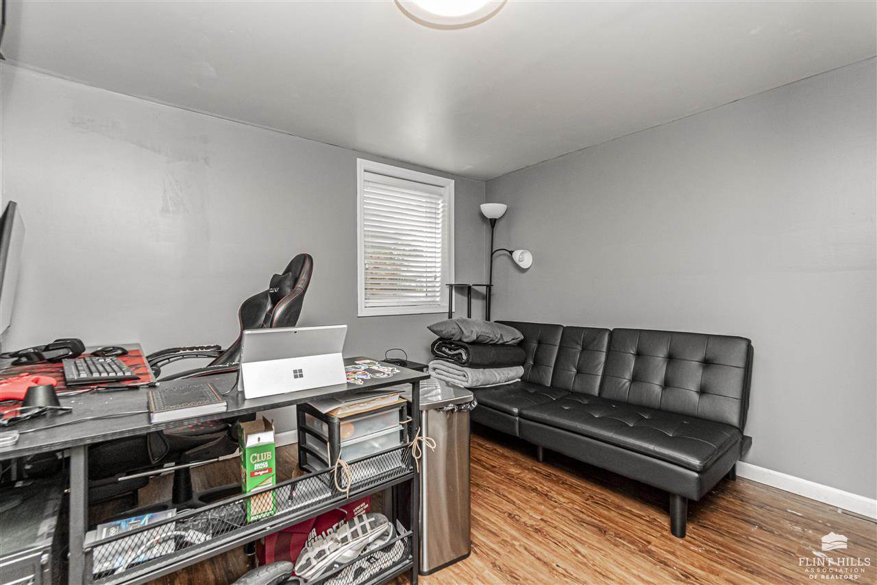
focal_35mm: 15
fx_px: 365
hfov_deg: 100.4
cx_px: 438
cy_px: 292
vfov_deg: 77.3
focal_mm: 10
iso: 1250
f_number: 10
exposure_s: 1/60
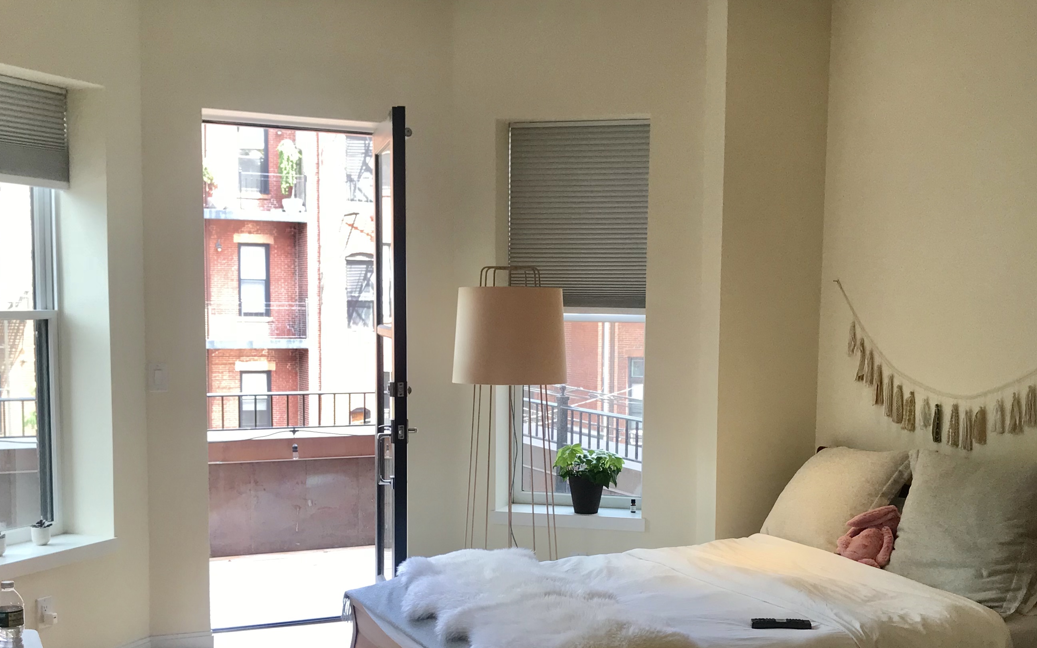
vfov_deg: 27.7
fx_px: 1300
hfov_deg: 43.4
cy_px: 452
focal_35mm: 46
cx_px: 568
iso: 32
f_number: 1.8
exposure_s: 1/120
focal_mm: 3.99
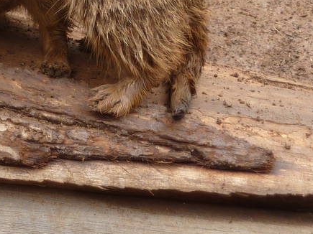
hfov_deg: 4.2
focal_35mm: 471
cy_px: -181
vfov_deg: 3.1
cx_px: -134
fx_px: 4258
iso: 80
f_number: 4.4
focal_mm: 21
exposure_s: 1/50
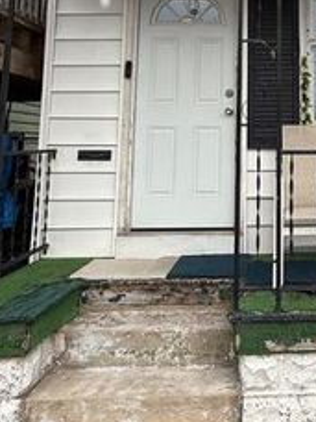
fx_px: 499
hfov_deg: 33.0
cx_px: 296
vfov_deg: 43.4
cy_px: 79
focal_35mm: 41
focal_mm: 2.22
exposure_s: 1/245
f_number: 2.2
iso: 50
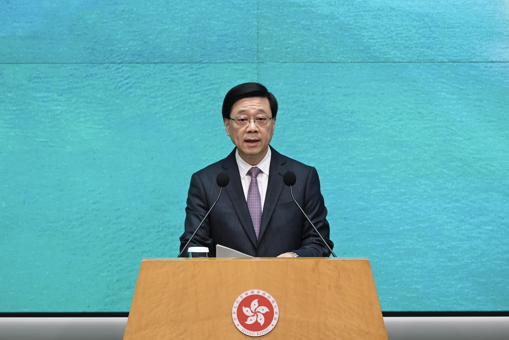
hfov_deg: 12.5
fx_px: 2333
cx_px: 254
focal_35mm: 165
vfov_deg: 8.3
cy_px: 170
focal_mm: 110
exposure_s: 1/60
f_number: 4
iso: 1100
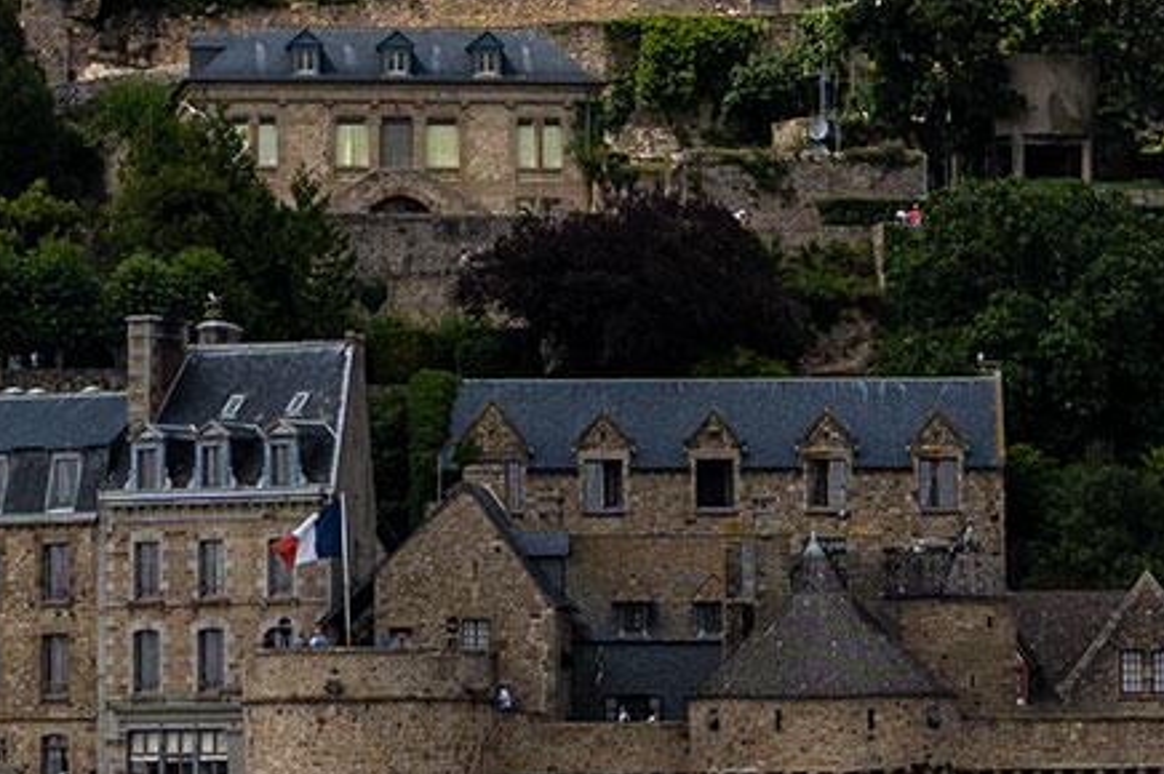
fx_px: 7544
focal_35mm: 233
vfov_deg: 5.8
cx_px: 718
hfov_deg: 8.8
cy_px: -579
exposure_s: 1/1000
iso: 100
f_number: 5.6
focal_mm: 31.4
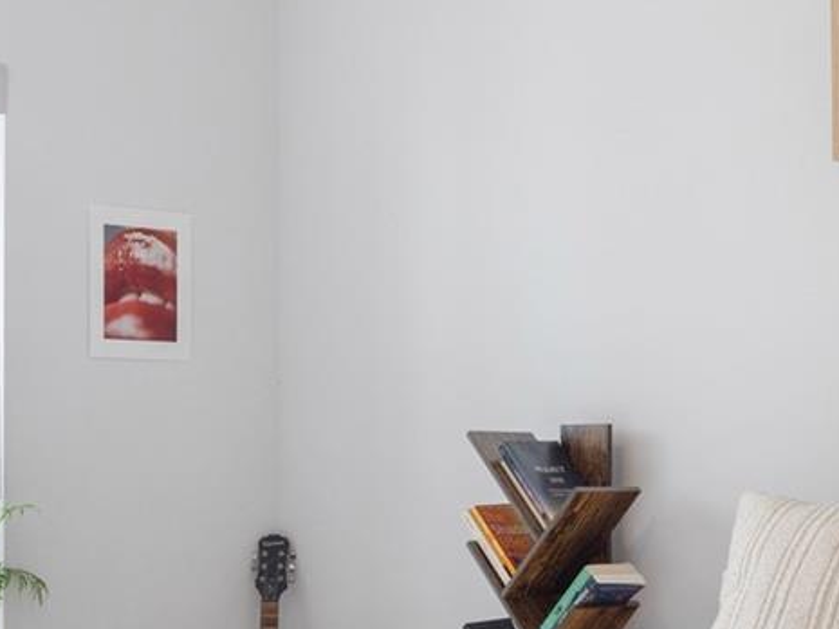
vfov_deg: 19.8
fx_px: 1797
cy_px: 433
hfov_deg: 26.1
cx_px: 558
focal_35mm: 74
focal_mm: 17.5
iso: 640
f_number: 9
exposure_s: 1/6
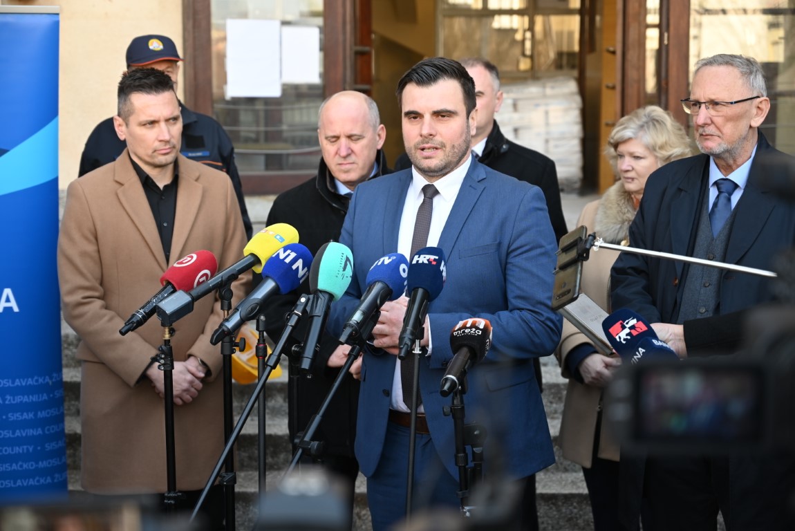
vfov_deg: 22.3
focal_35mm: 61
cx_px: 398
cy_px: 266
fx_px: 1348
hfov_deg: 32.9
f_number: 4
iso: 400
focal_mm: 61
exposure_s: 1/250
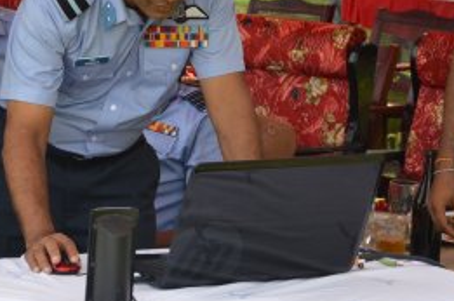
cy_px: 33
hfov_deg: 14.2
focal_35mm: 145
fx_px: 1825
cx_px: 216
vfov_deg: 9.4
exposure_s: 1/500
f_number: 4.8
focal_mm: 42
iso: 500
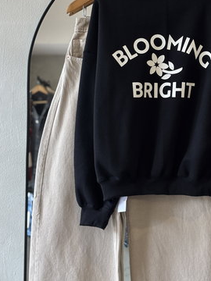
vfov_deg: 25.2
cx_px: 151
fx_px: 626
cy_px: 97
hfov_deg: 19.0
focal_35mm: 77
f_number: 1.6
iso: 50
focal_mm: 5.96
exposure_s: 1/100
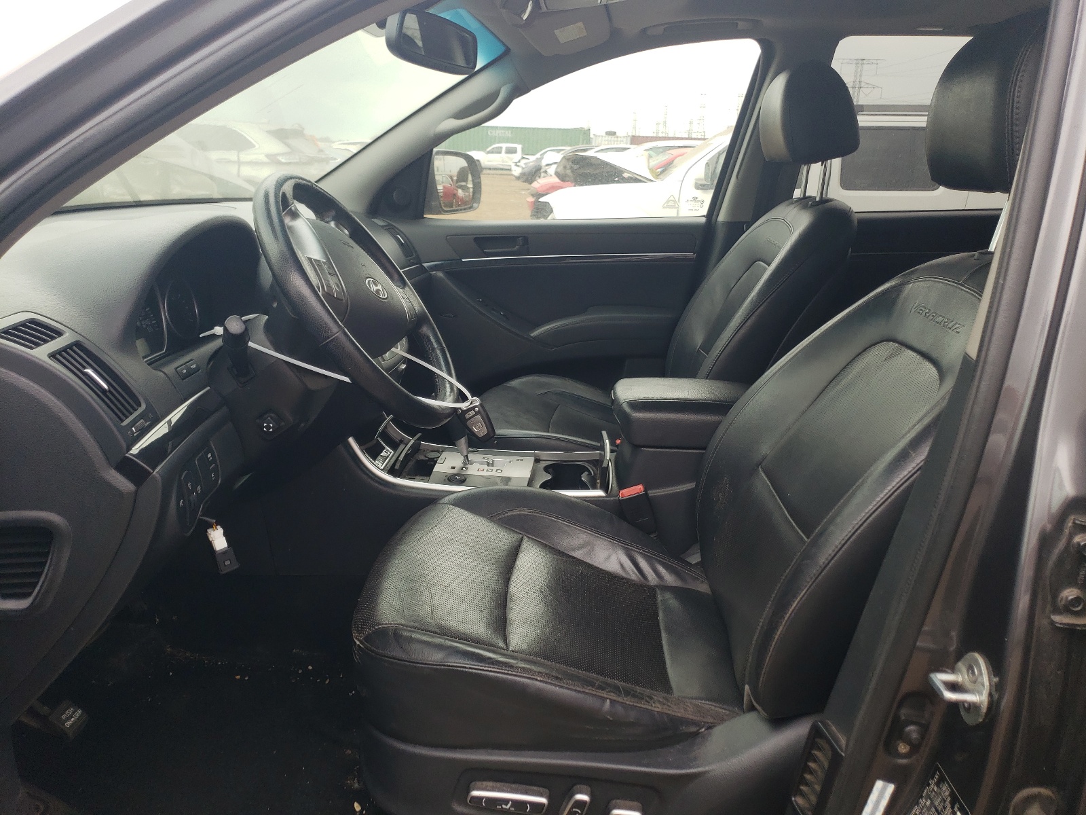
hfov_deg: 67.3
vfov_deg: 53.1
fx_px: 816
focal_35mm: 26
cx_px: 543
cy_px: 408
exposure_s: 1/370
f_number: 1.5
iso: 50
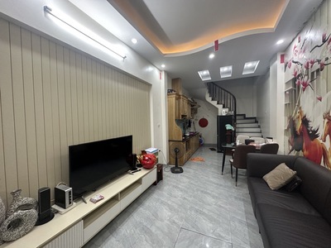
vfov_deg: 85.7
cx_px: 166
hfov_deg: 102.1
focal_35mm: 14
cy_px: 124
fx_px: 134
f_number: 2.2
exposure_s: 1/50
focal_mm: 2.22
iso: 250
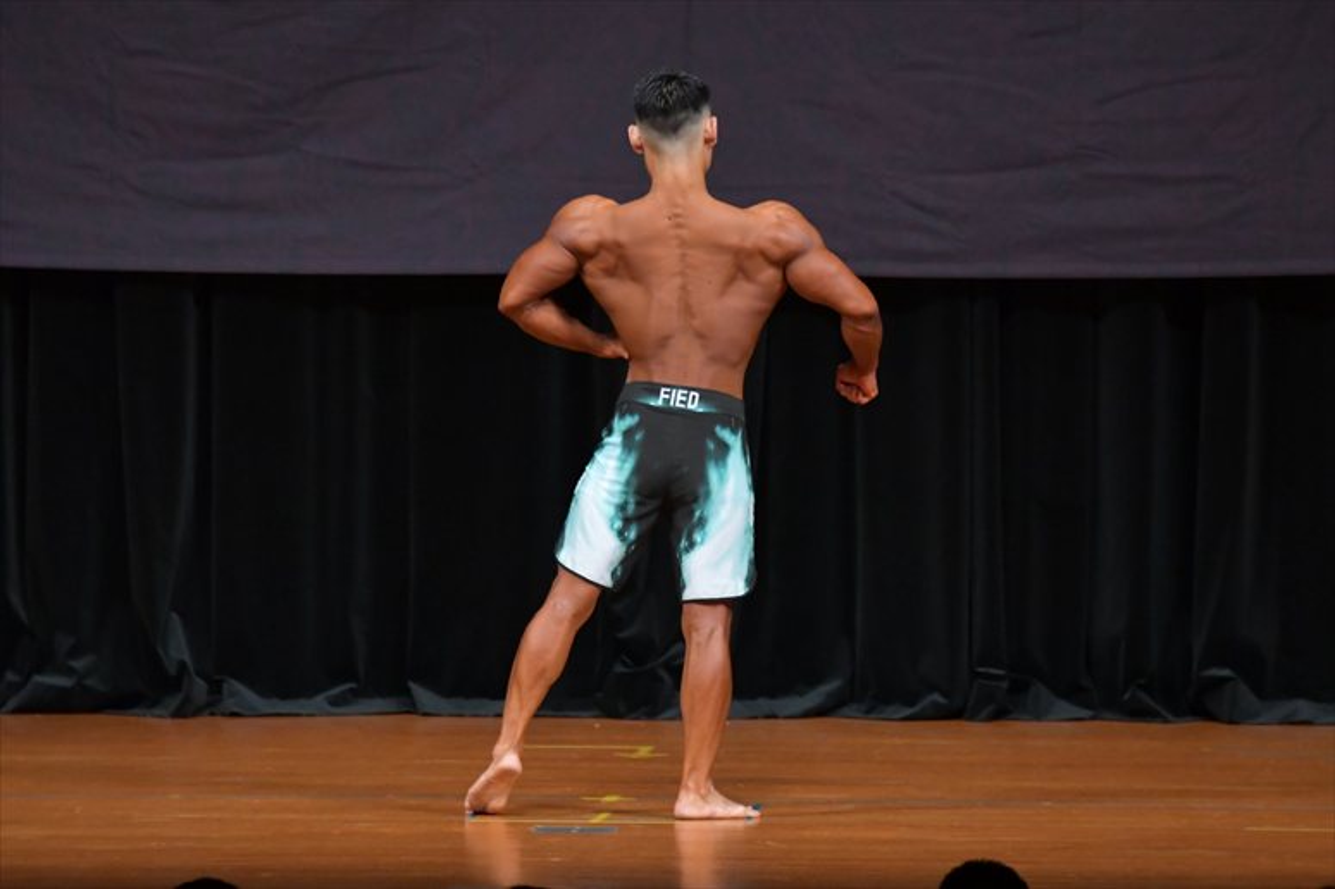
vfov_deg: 4.8
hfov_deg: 7.2
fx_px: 10564
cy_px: 444
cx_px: 668
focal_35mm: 285
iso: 4000
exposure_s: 1/400
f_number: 5.6
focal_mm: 190
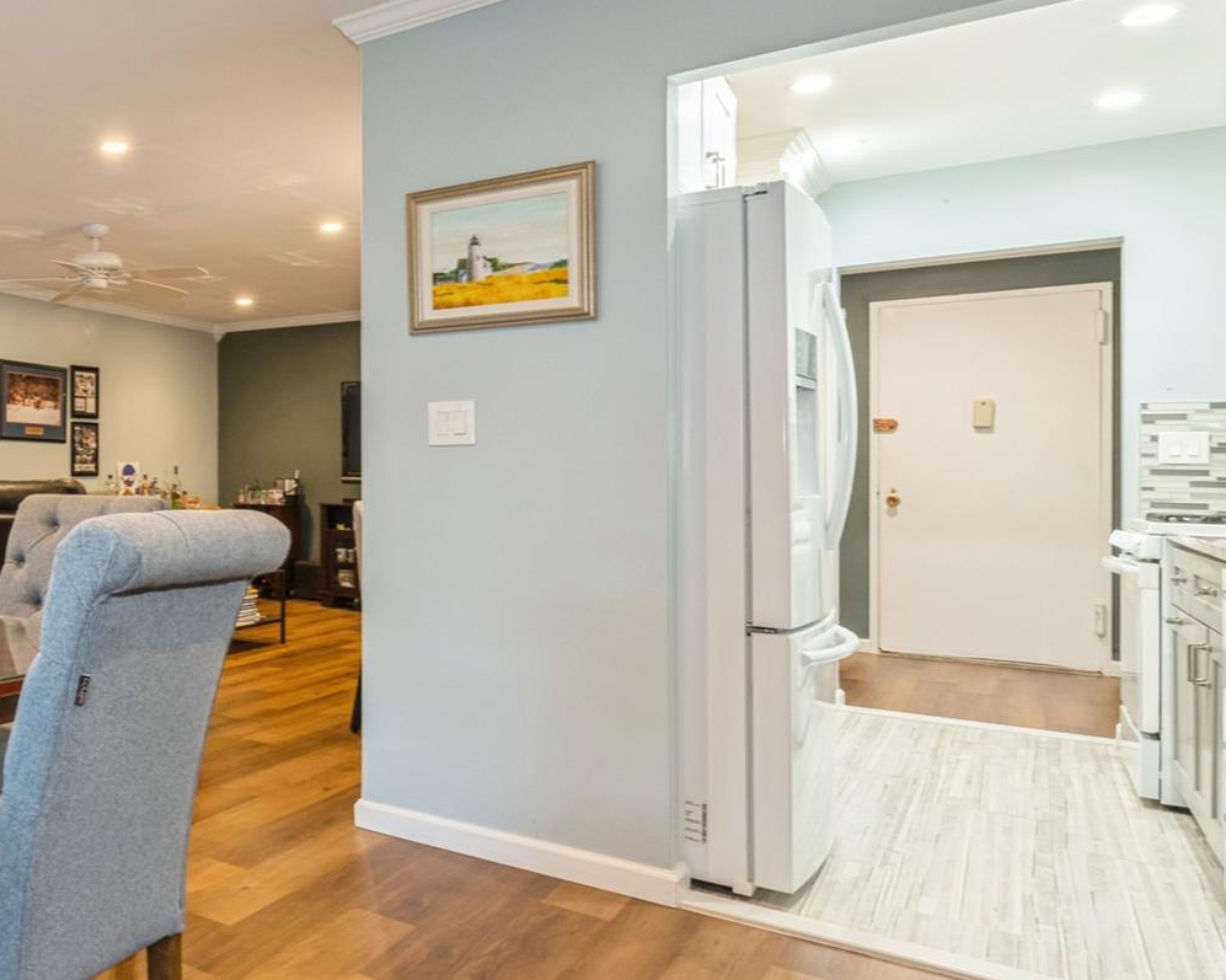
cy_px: 473
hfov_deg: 51.6
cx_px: 6
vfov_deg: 53.1
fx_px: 979
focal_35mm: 27
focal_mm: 14
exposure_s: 1/3
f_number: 11
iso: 400
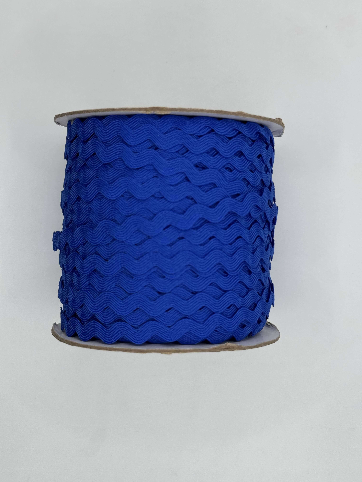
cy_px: 241
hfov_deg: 30.3
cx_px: 181
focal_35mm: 48
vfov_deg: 39.7
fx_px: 669
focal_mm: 6.76
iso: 64
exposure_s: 1/495
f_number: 1.78
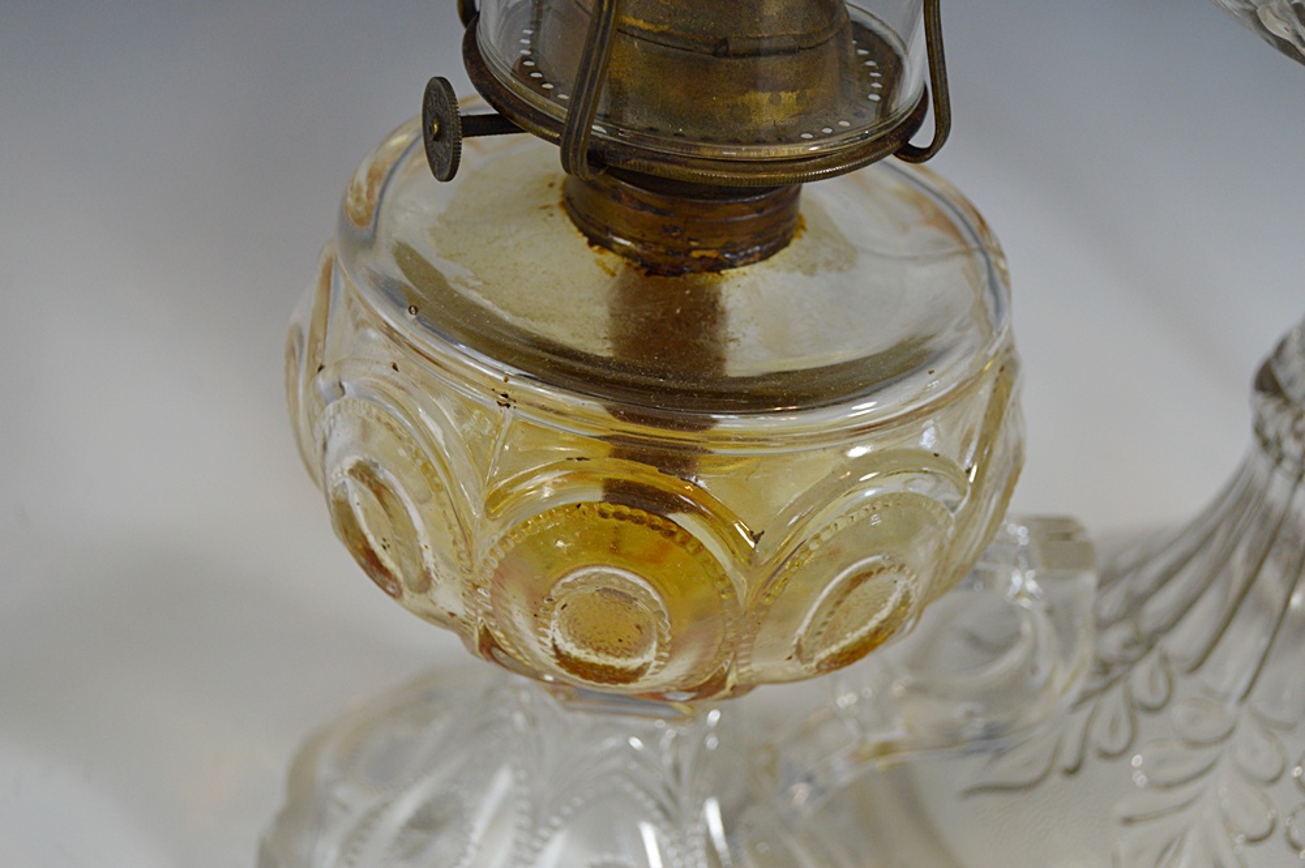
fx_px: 2608
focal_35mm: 72
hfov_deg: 28.1
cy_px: 434
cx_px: 652
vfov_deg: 18.9
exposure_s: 1/60
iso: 640
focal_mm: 48
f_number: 5.3
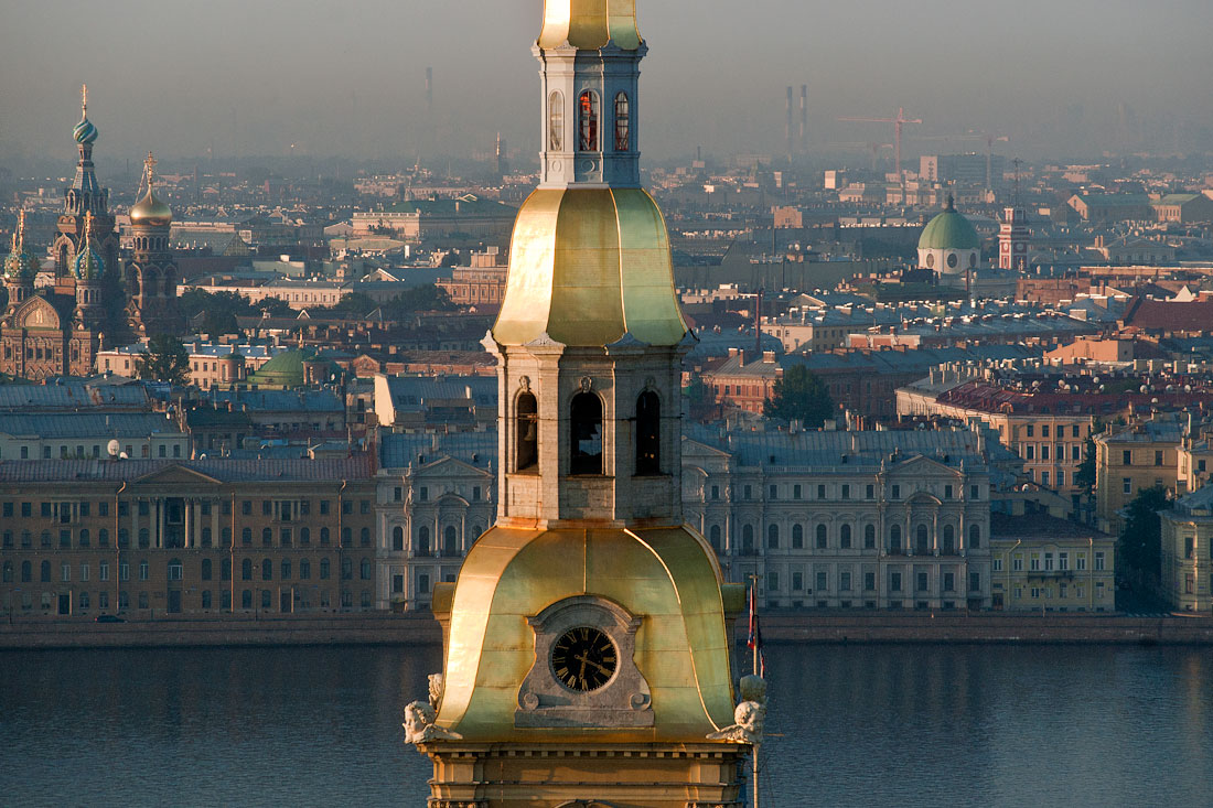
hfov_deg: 10.3
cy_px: 404
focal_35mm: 200
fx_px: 6737
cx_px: 606
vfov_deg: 6.9
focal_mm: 200
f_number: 7.1
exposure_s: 1/800
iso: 400
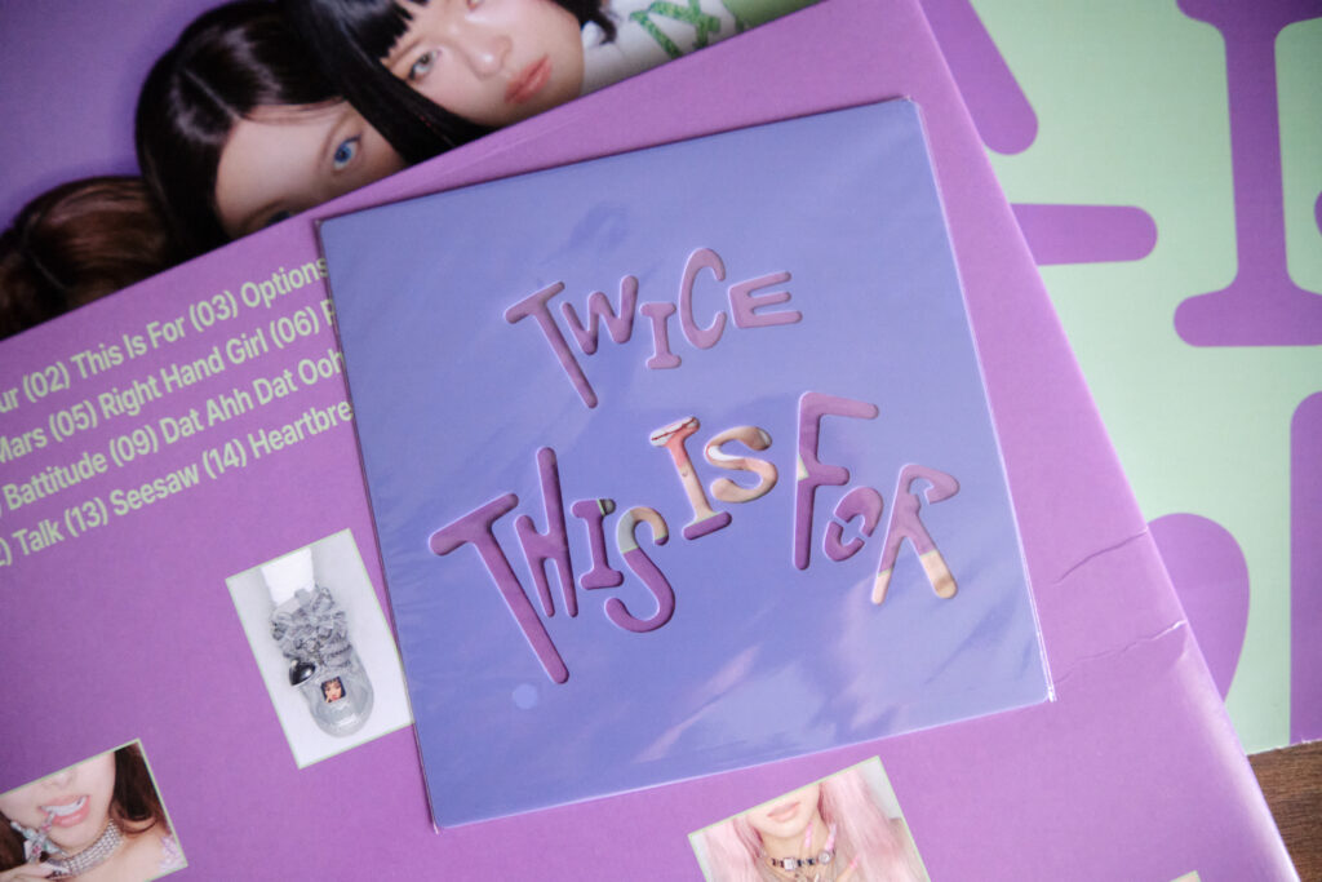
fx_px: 1285
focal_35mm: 35
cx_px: 661
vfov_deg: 37.9
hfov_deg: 54.4
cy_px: 441
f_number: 2
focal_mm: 23
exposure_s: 1/500
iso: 6400
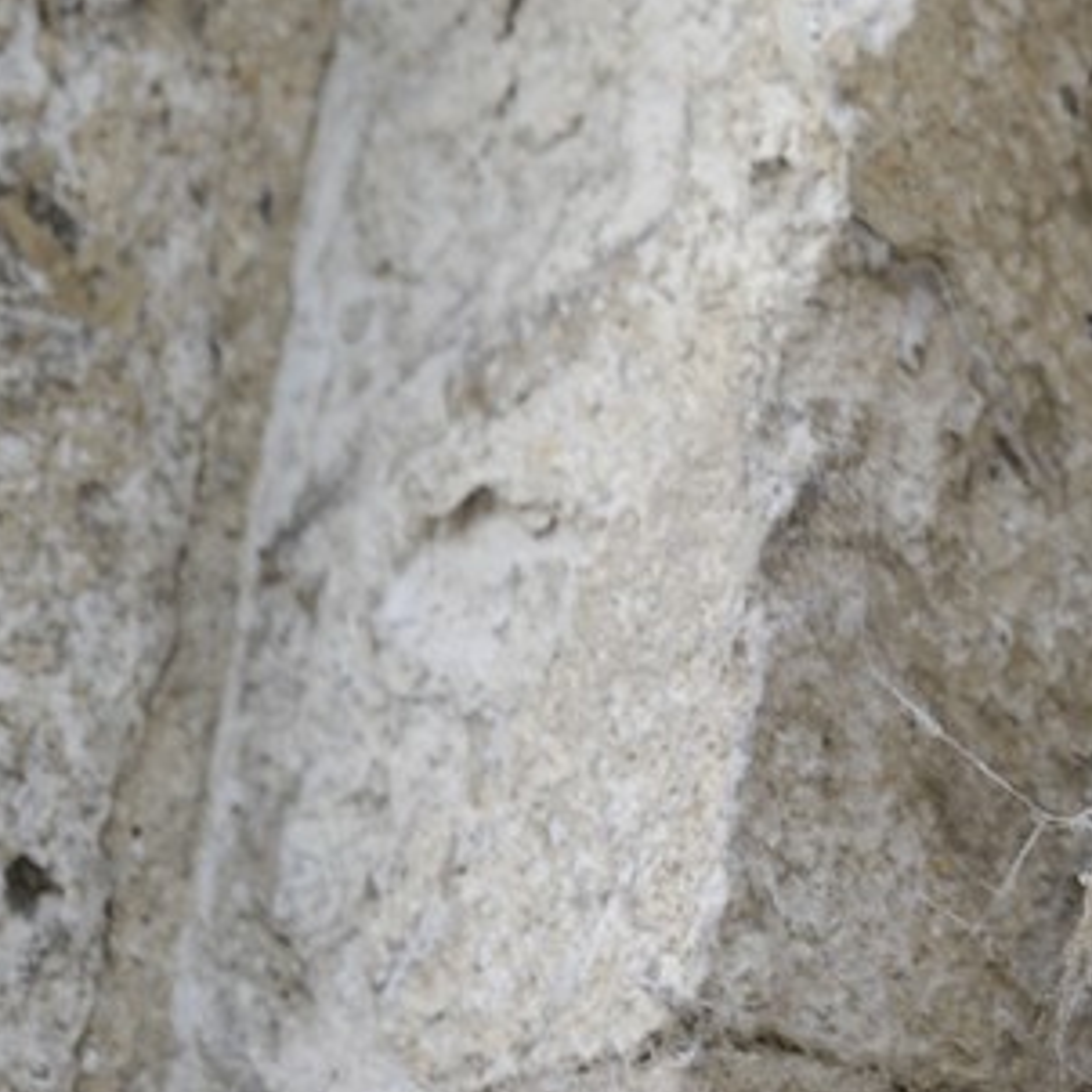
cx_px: 2806
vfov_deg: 6.4
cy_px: -803
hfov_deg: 6.1
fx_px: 9636
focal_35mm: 270
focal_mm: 60
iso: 200
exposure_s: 1/160
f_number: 7.1
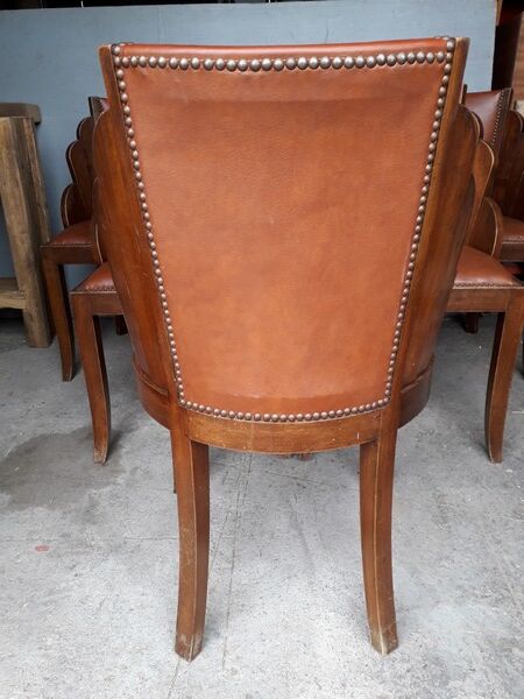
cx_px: 262
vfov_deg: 65.3
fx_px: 545
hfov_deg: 51.4
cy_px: 350
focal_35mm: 27
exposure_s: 1/50
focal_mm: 3.6
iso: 80
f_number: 1.9
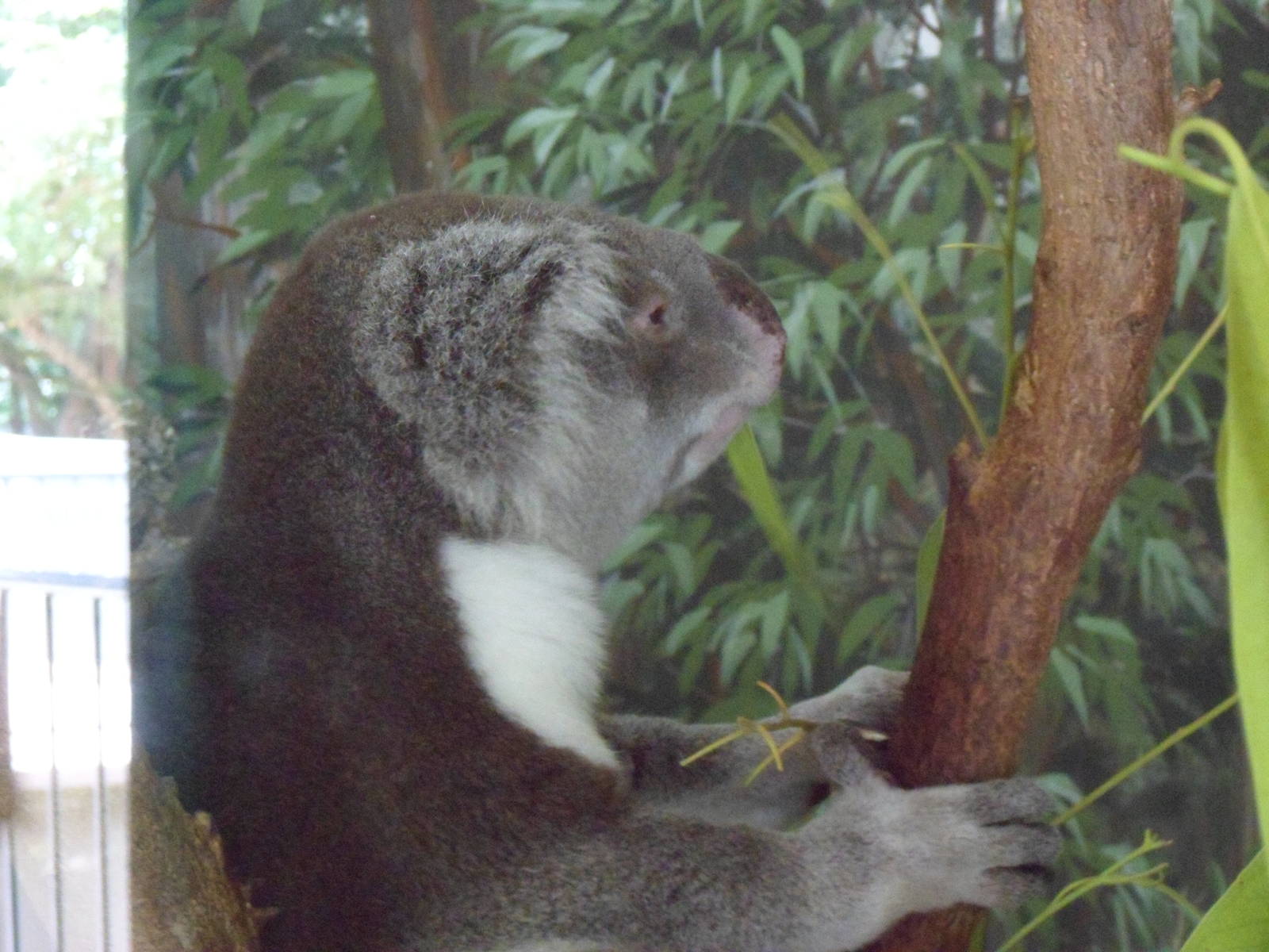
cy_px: 476
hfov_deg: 18.7
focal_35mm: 105
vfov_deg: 14.1
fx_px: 3849
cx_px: 634
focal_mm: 17.7
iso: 800
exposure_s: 1/15
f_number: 5.3
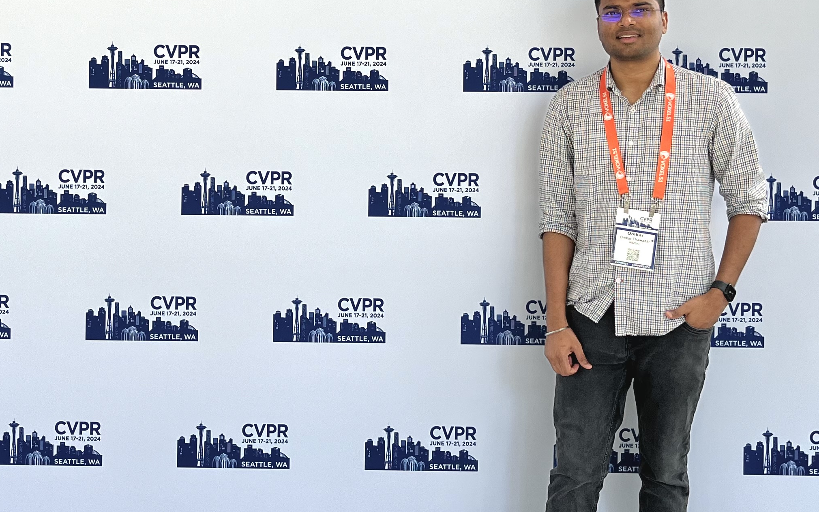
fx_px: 1228
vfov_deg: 23.1
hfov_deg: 36.8
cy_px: 69
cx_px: 347
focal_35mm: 55
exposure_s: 1/221
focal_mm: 5.1
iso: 40
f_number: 1.6
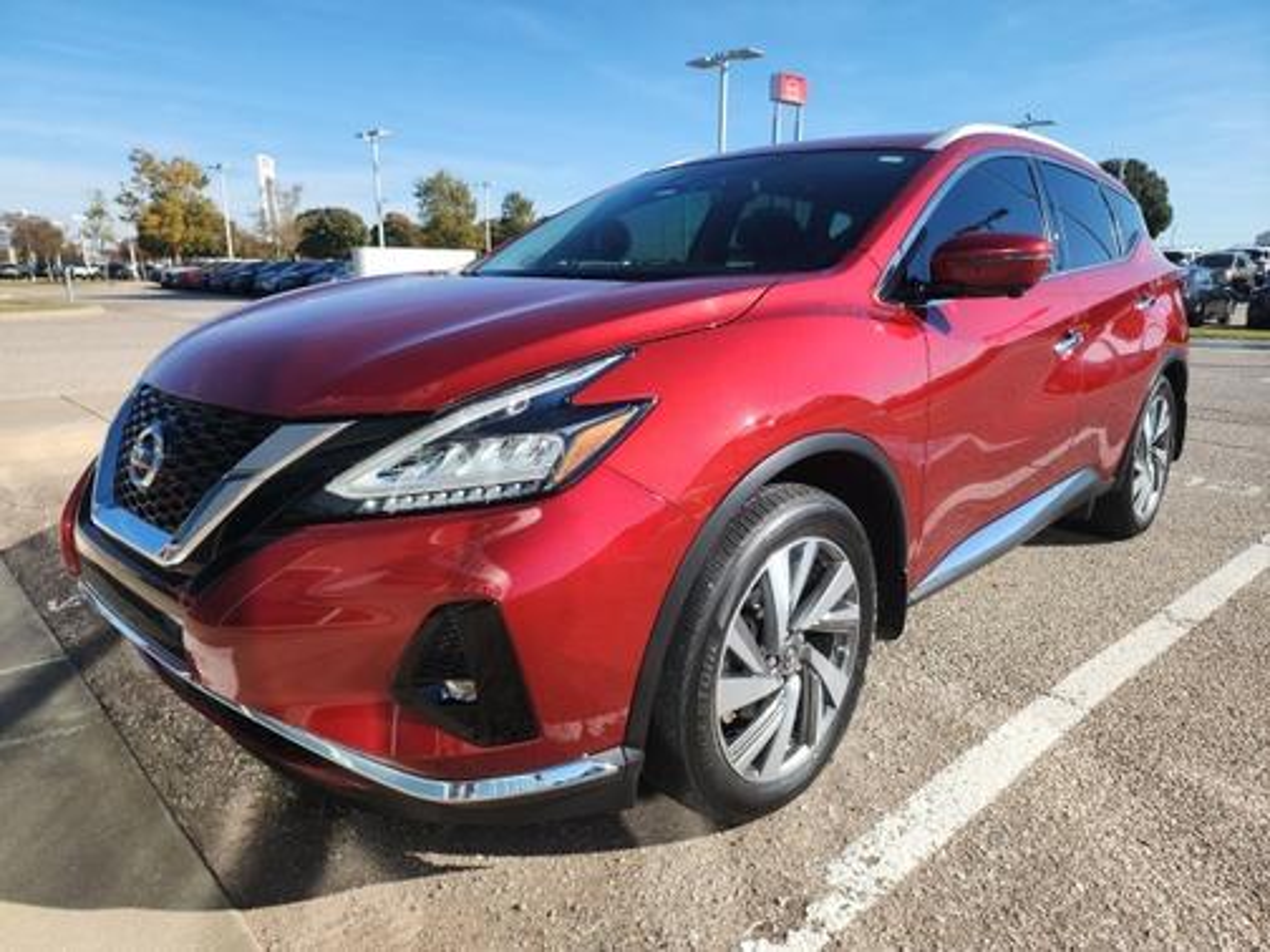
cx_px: 635
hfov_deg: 73.9
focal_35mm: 23
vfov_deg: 58.9
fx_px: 844
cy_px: 476
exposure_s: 1/732
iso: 50
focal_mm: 6.4
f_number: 1.8
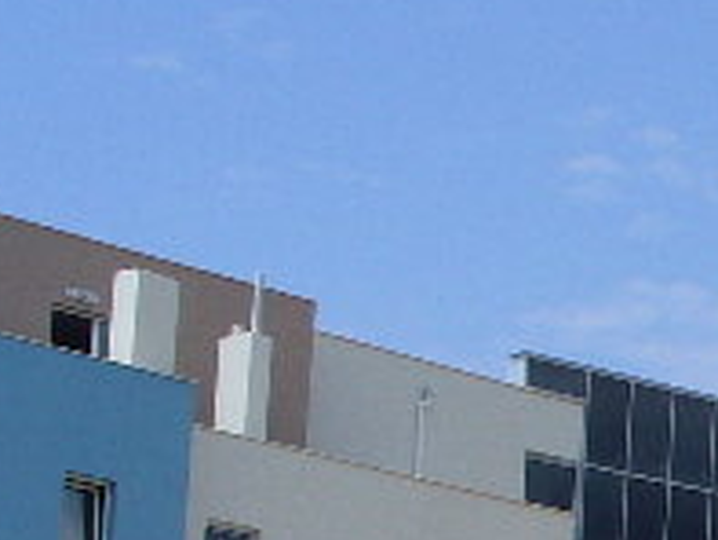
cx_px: 1283
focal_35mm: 150
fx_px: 3113
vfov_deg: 9.6
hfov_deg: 12.1
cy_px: 836
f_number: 5.6
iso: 80
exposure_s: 1/500
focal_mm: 6.1
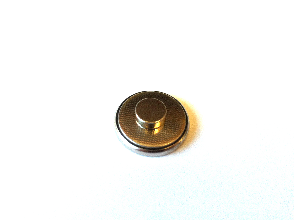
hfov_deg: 52.7
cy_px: 110
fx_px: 297
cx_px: 147
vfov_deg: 40.6
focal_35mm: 35
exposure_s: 1/100
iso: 125
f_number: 2.8
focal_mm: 3.85
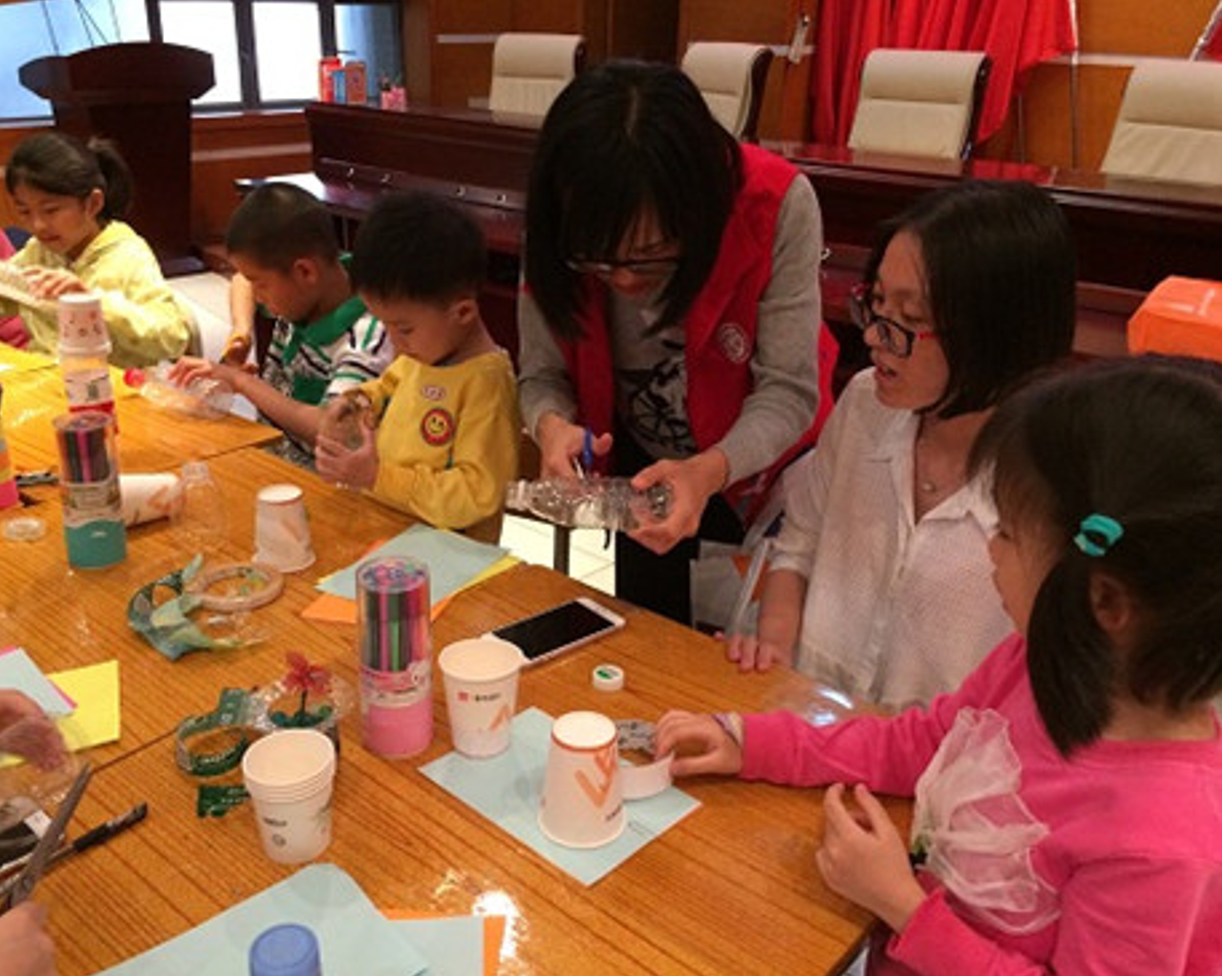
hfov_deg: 57.1
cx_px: 556
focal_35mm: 31
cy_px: 480
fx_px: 1120
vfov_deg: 47.1
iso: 250
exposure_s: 1/20
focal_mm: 4.15
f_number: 2.2
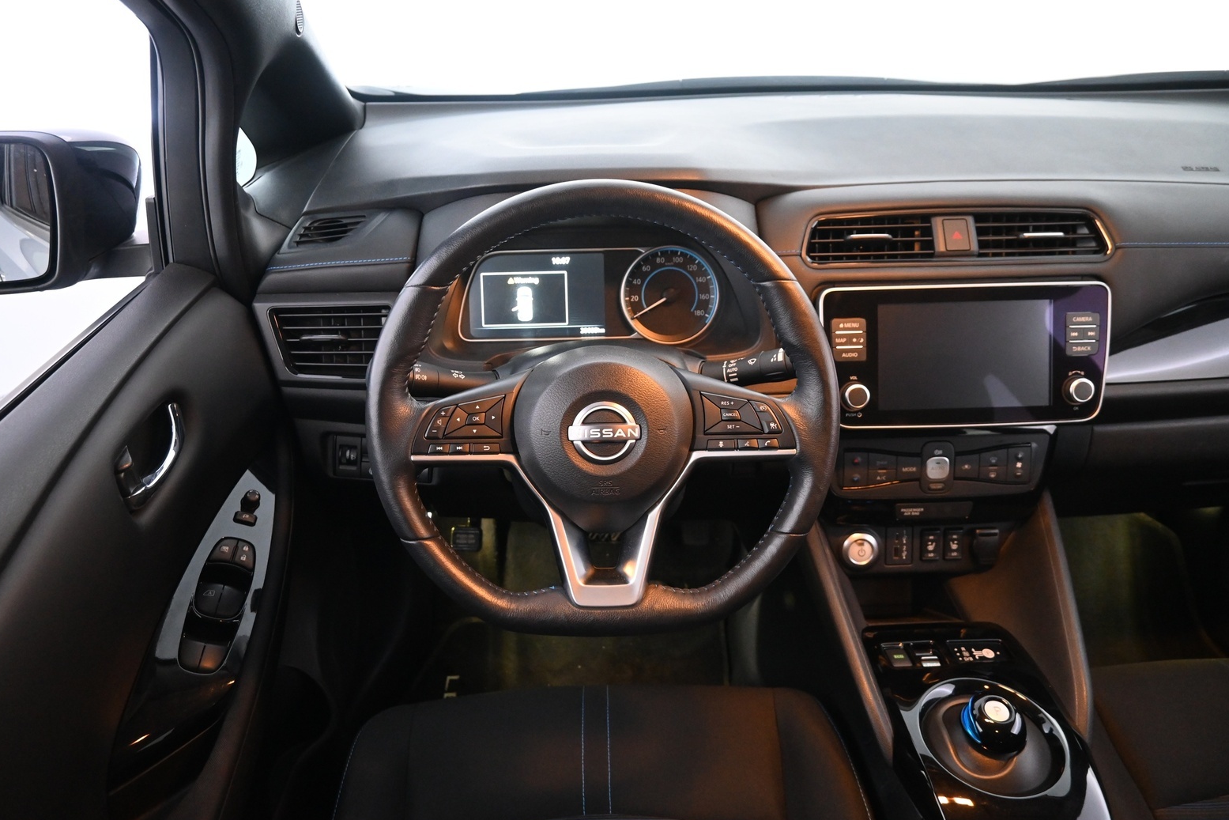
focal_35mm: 25
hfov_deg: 71.5
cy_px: 406
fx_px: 853
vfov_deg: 51.3
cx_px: 595
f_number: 3.5
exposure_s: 1/25
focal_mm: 16
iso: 2800
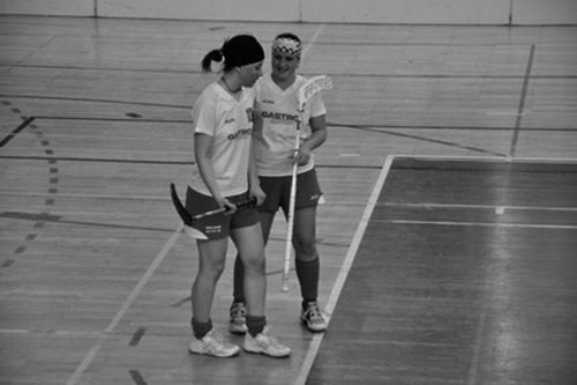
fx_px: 2211
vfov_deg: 9.9
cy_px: 192
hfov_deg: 14.9
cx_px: 288
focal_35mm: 138
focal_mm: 92
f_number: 5.6
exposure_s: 1/100
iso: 1600
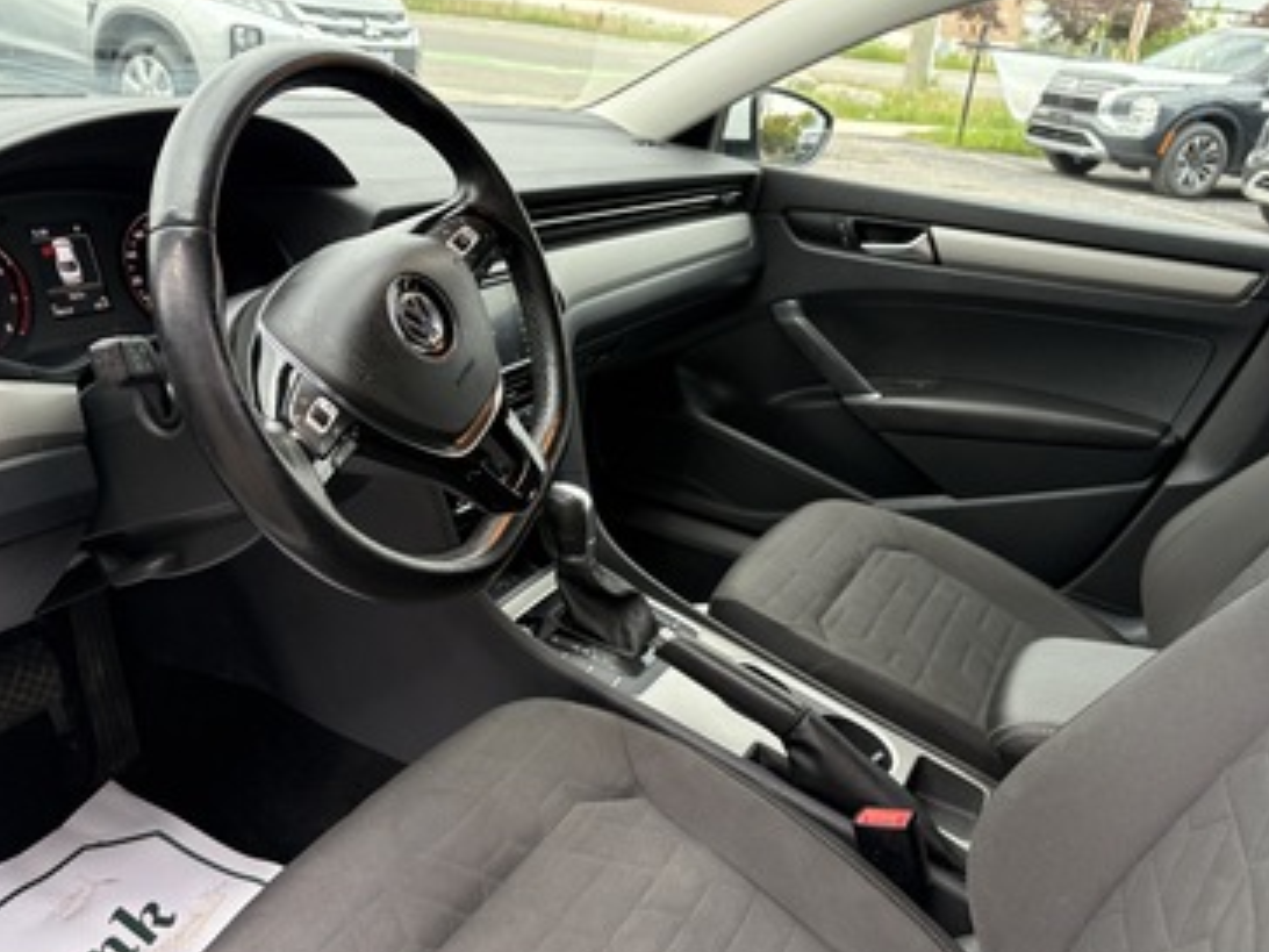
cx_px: 607
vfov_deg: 46.8
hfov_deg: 59.9
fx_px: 1100
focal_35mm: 30
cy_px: 438
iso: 100
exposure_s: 1/134
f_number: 1.6
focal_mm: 5.96
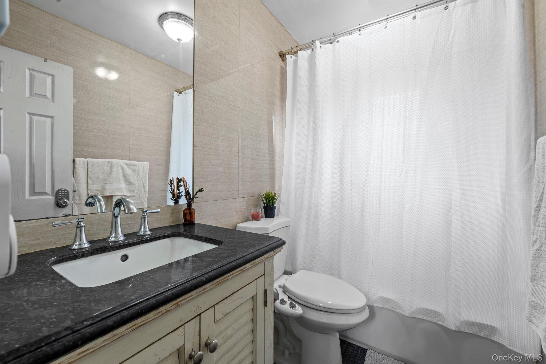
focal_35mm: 14
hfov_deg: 104.3
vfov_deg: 81.2
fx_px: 212
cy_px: 182
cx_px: 273
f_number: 10
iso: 200
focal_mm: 14
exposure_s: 1
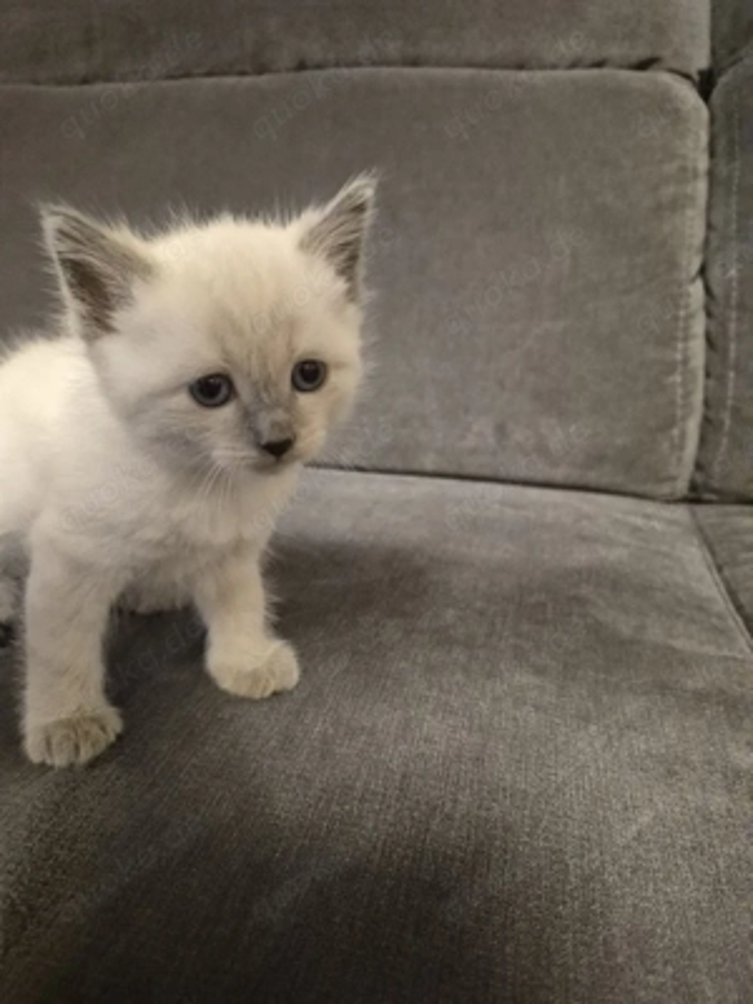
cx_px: 376
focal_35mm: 23
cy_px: 502
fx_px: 667
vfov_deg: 73.9
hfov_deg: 58.9
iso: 2000
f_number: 1.8
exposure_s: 1/100
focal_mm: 5.4
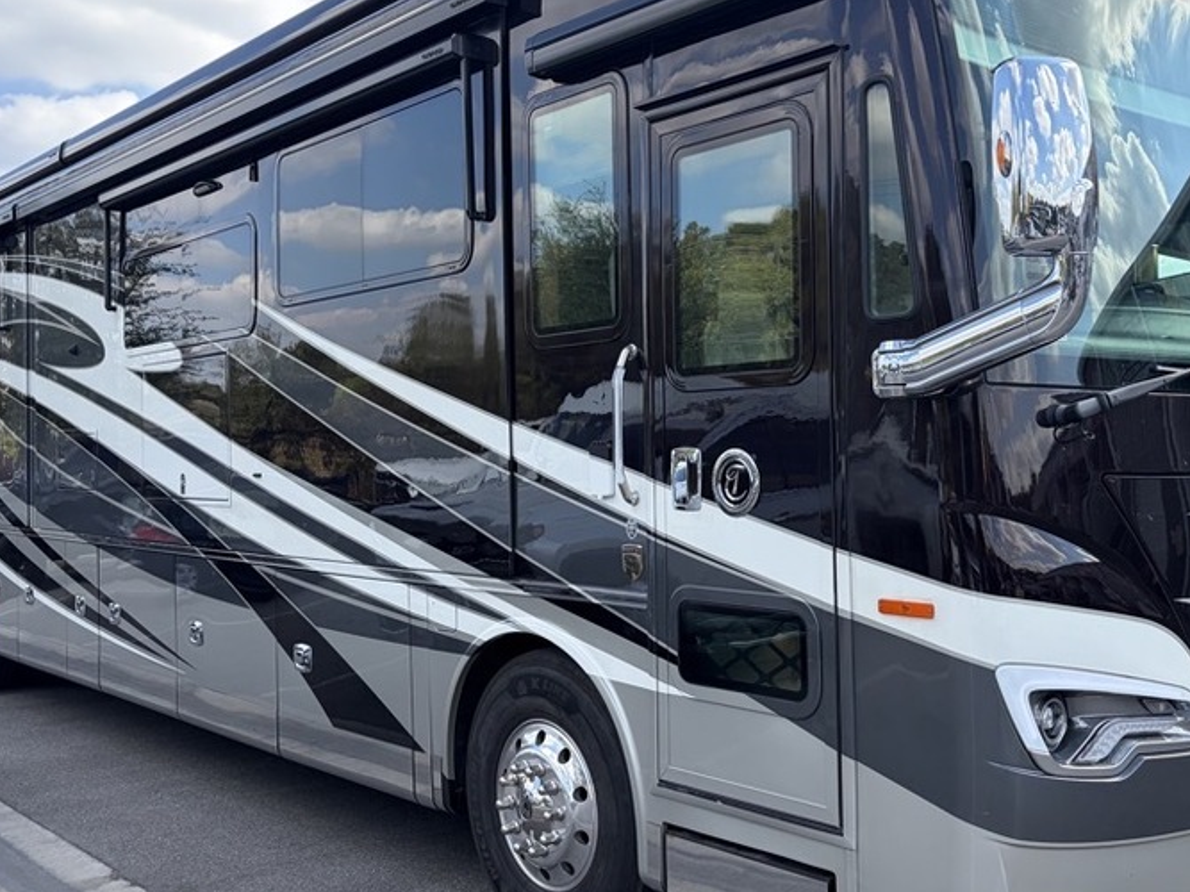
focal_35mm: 39
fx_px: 1340
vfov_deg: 36.8
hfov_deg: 47.7
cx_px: 676
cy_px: 405
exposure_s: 1/1393
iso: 64
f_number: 1.6
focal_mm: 5.96
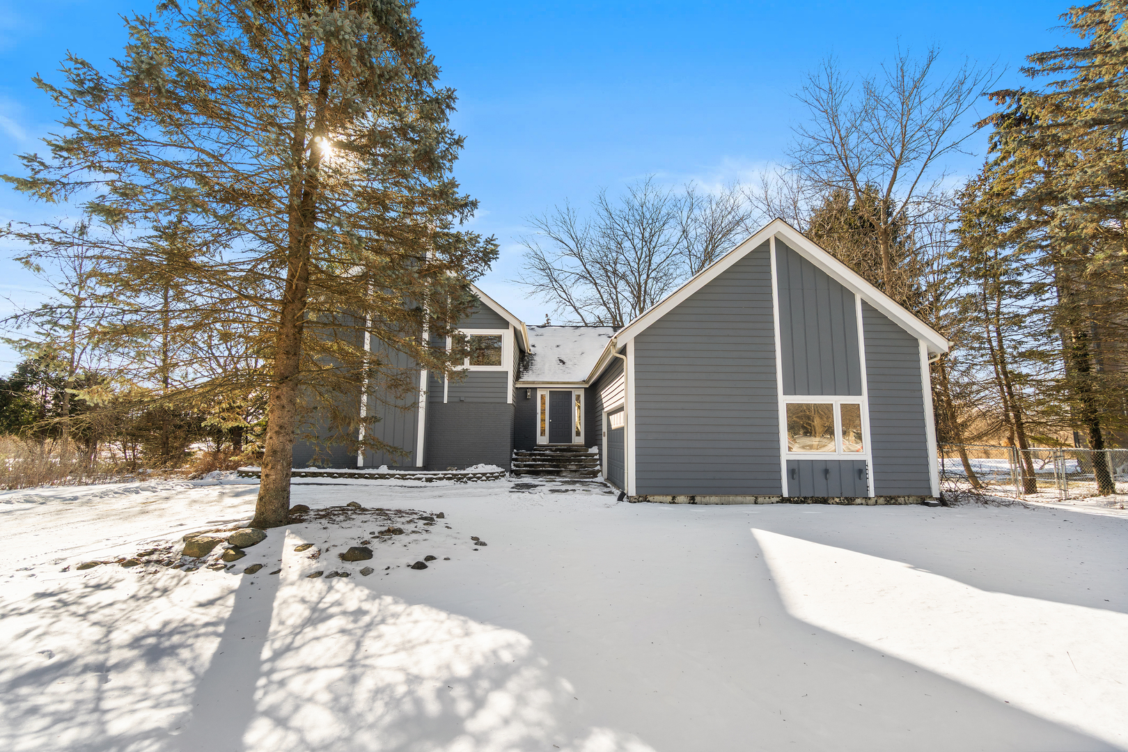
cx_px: 564
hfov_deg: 100.4
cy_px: 376
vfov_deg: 77.3
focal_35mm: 15
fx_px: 470
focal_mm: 10
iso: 100
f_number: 6.3
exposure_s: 1/320
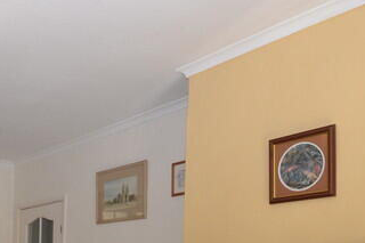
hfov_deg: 36.8
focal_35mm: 48
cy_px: 297
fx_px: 486
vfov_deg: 25.1
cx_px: -2
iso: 800
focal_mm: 10
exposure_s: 1/160
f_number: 6.3
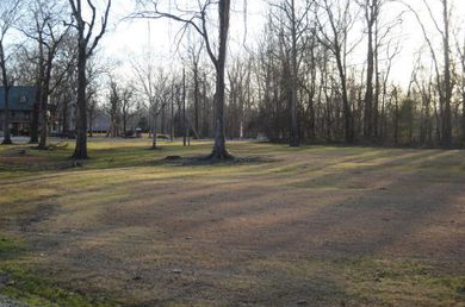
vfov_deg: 26.8
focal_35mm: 50
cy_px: 115
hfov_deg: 39.5
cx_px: 185
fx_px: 644
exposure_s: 1/1000
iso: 500
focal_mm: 26
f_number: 4.5
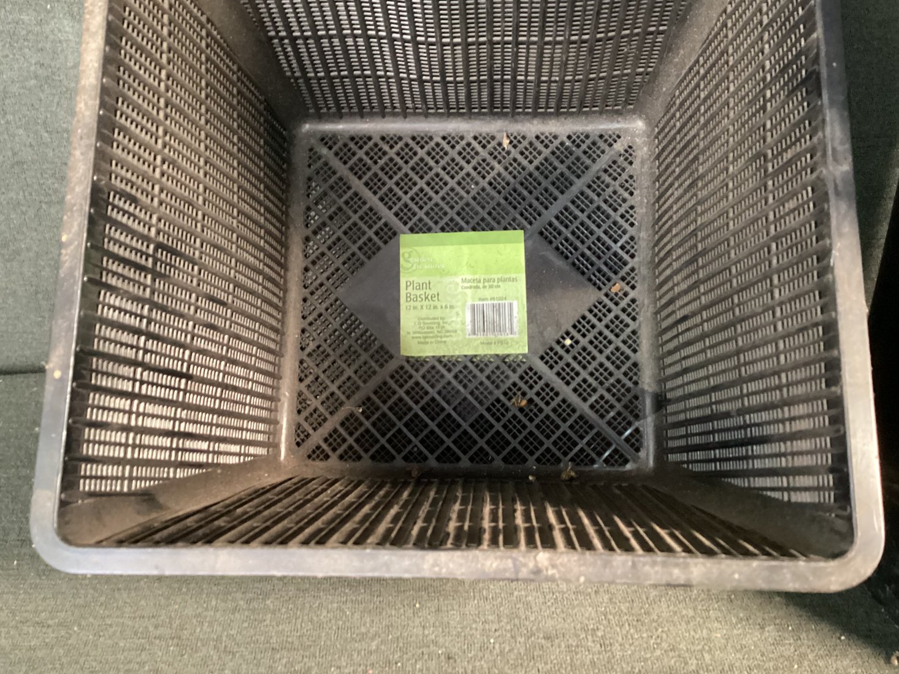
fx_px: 831
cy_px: 330
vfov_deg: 44.1
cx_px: 443
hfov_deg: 56.8
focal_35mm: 32
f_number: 2.4
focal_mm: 3.3
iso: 640
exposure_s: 1/30
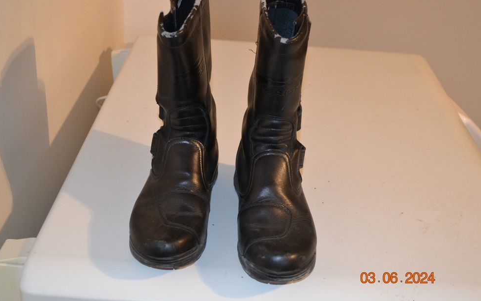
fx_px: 655
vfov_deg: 25.8
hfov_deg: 40.3
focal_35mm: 50
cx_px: 236
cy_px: 139
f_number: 4.8
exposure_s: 1/60
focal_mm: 32
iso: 1800
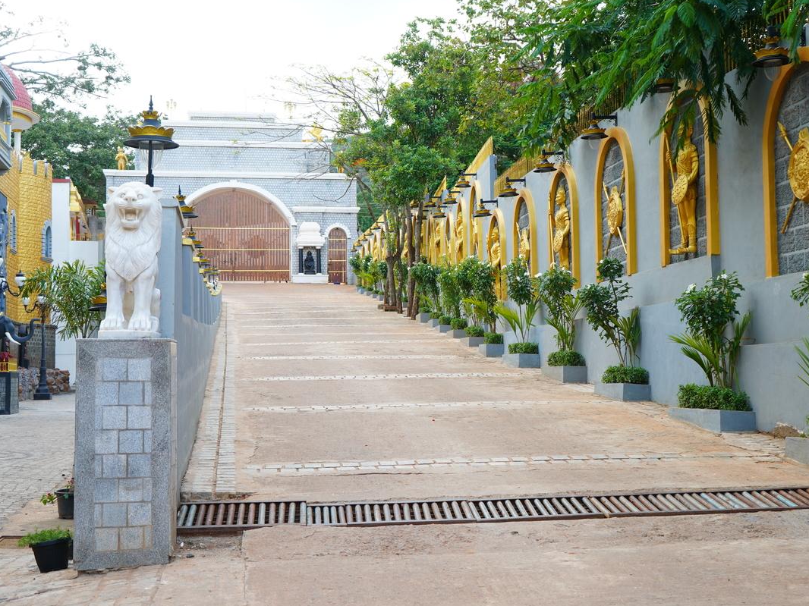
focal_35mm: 53
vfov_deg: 27.5
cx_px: 467
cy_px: 312
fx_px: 1238
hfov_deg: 36.1
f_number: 4.5
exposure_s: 1/125
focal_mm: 43
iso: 200
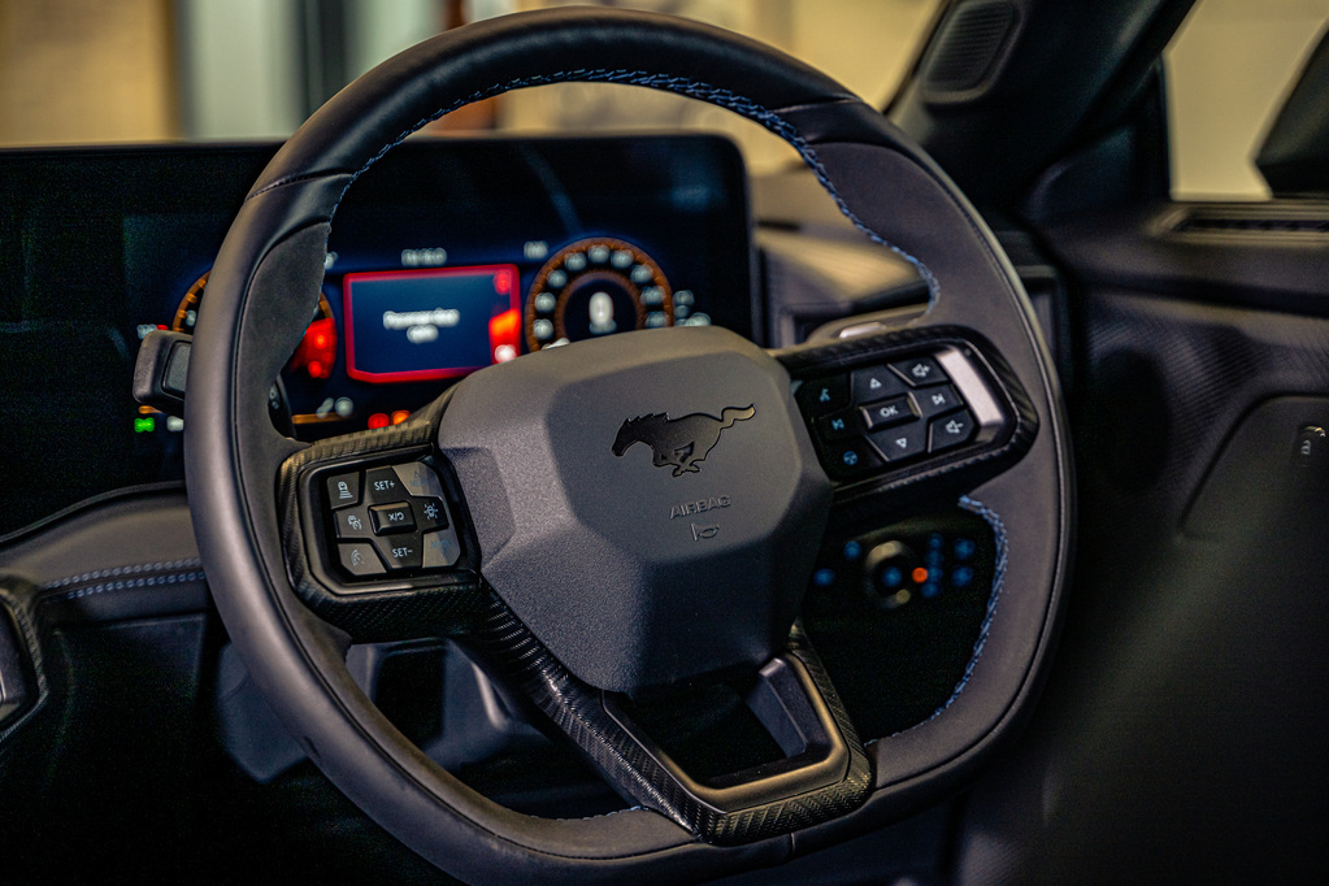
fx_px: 2436
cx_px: 664
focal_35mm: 66
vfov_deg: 20.6
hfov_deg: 30.5
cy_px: 443
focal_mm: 66
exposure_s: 1/100
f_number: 2.8
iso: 400
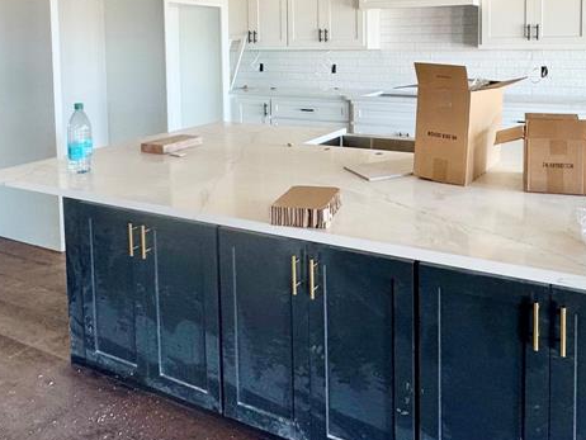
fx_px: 525
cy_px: 72
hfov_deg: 57.9
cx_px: 350
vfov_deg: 42.9
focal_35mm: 31
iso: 200
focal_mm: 2.22
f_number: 2.2
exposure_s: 1/99
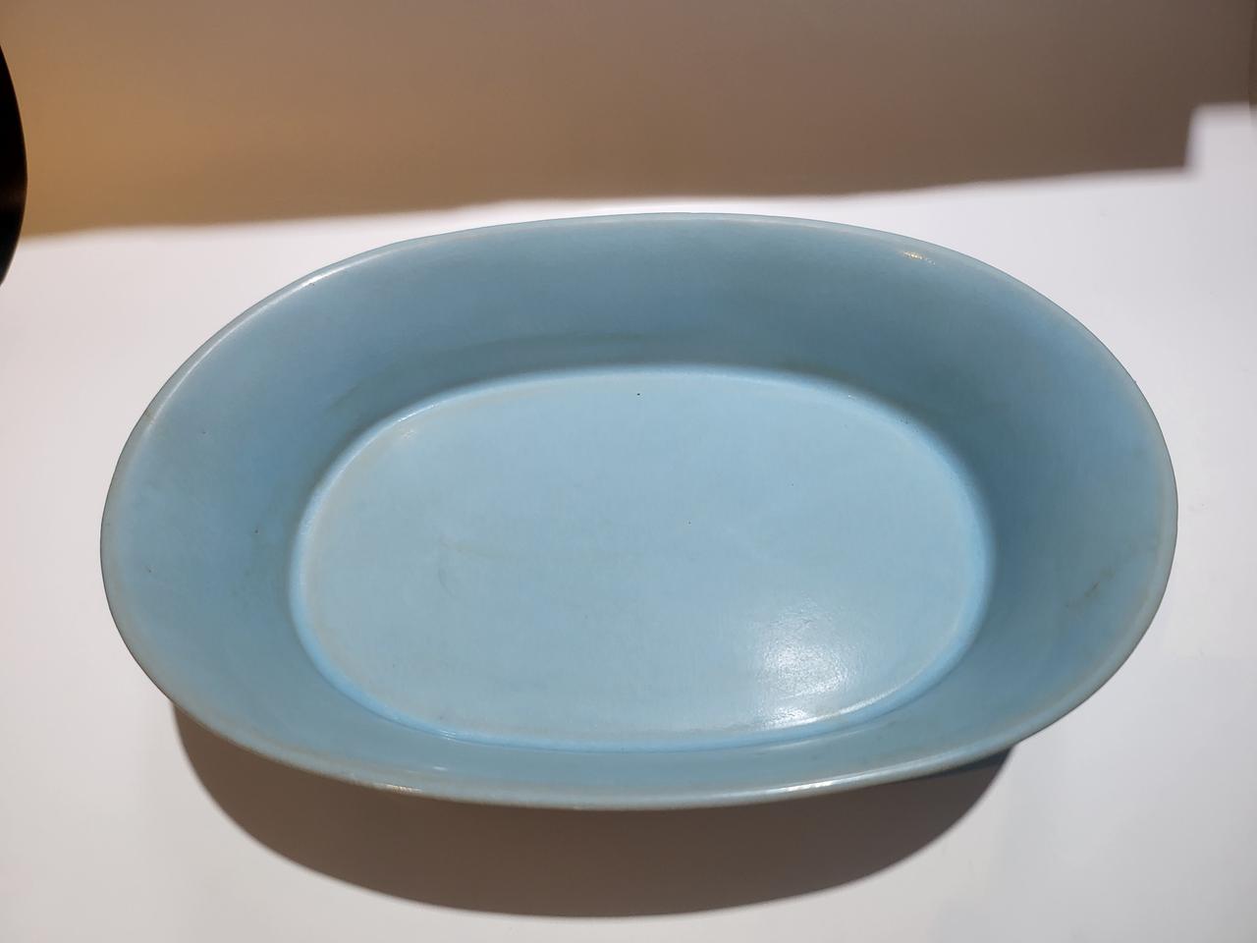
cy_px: 472
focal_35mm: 24
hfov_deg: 71.6
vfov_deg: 56.8
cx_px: 628
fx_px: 872
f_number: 1.8
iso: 100
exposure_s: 1/120
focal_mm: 5
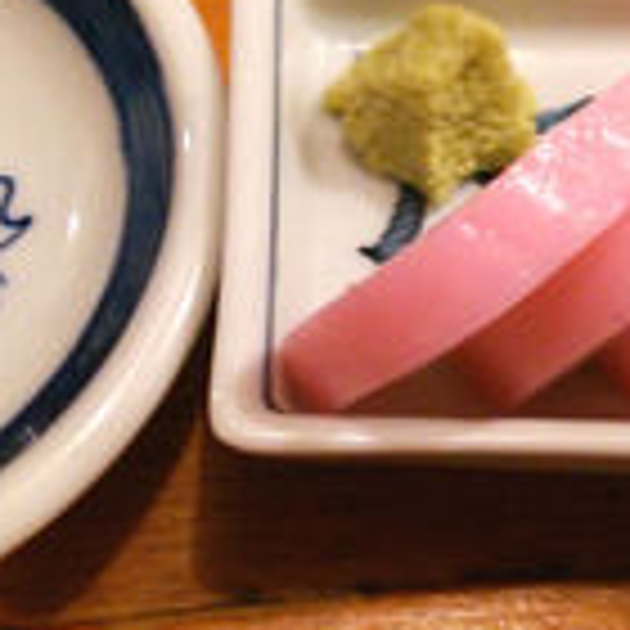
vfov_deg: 22.6
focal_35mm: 76
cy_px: 184
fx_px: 1565
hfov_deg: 22.8
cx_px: 320
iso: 200
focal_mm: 4.06
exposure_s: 1/21
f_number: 1.94
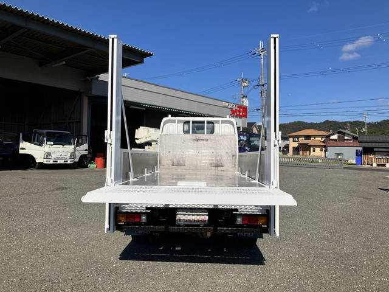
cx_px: 194
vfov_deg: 49.7
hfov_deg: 63.4
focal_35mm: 28
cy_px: 146
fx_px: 315
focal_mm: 3.99
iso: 32
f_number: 1.8
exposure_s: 1/3745
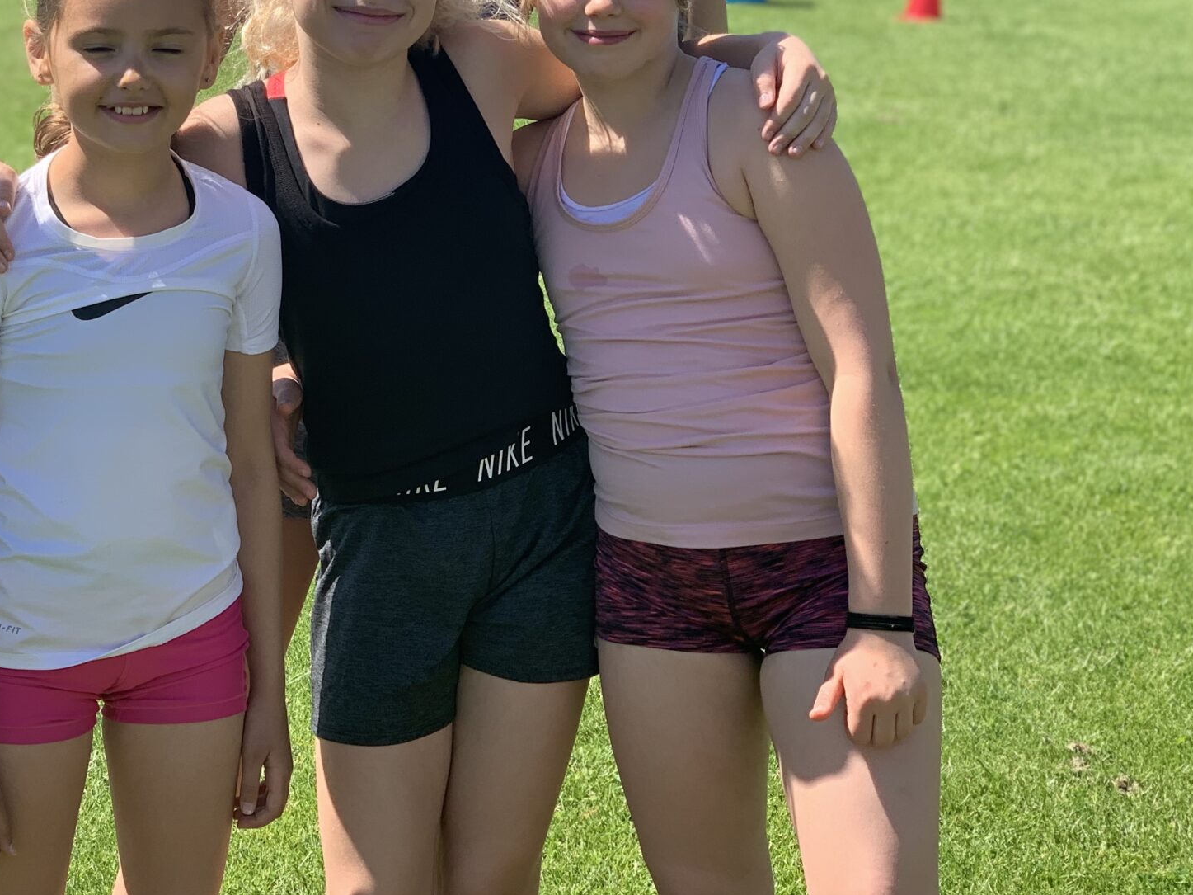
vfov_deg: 16.0
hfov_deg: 20.9
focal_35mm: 92
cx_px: 147
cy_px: 191
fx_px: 3170
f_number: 2.4
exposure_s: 1/448
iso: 16
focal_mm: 6
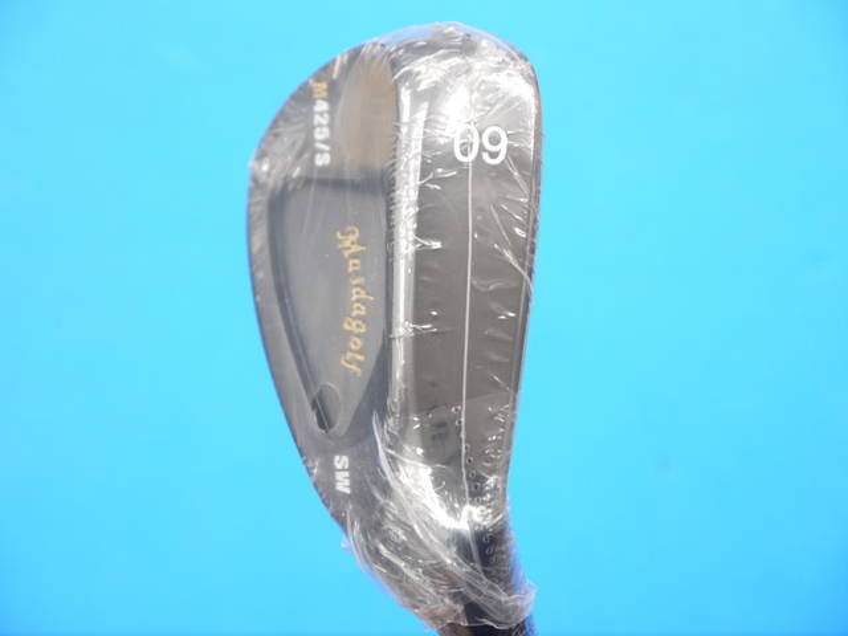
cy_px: 318
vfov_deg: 17.6
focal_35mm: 84
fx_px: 2058
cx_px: 424
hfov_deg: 23.3
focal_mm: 42
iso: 800
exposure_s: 1/60
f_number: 5.6
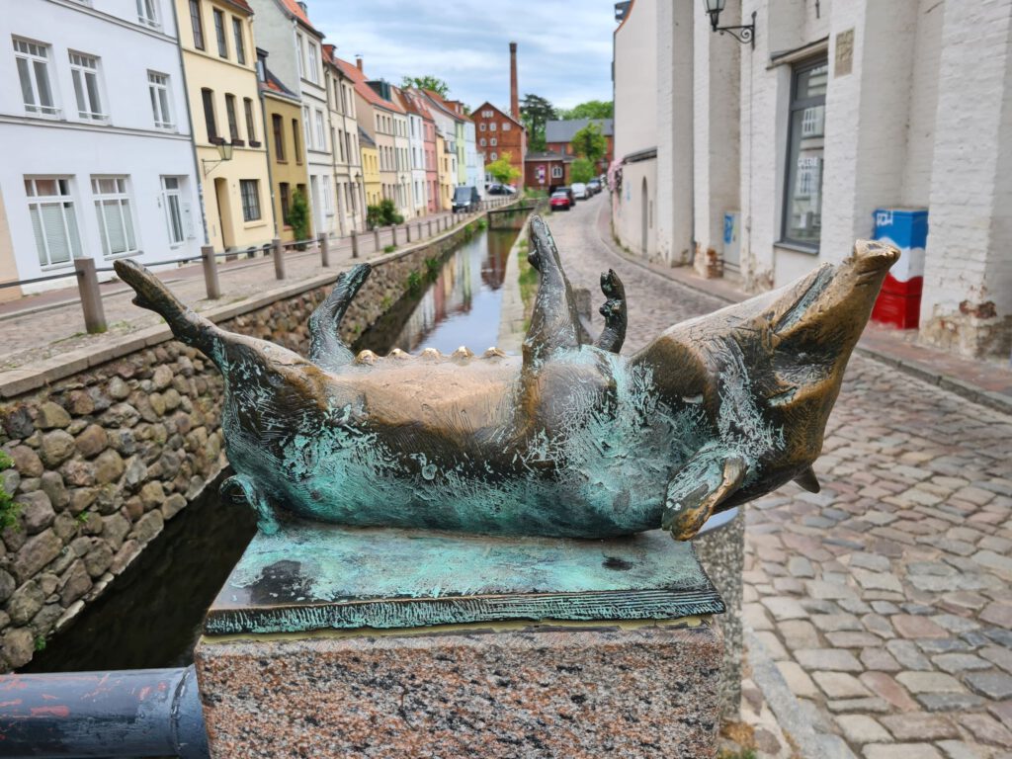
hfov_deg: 67.3
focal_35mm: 26
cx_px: 506
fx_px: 760
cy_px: 380
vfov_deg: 53.1
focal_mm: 5.4
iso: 50
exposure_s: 1/1220
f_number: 1.8
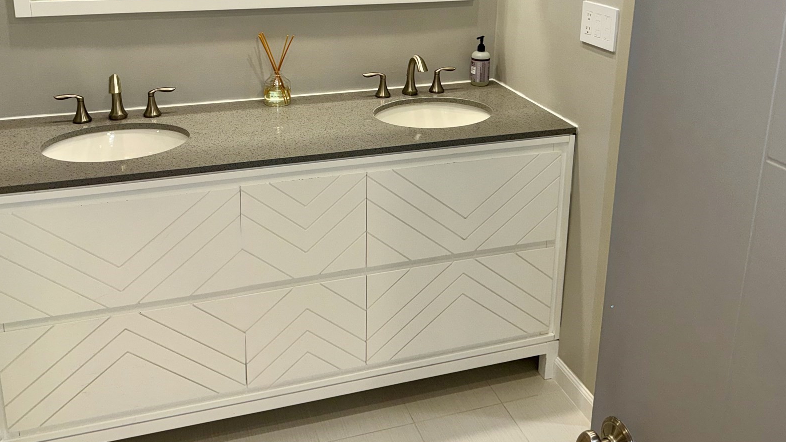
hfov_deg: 58.0
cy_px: 90
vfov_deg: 33.7
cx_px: 373
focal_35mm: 34
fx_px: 709
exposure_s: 1/120
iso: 50
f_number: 1.78
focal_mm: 6.76
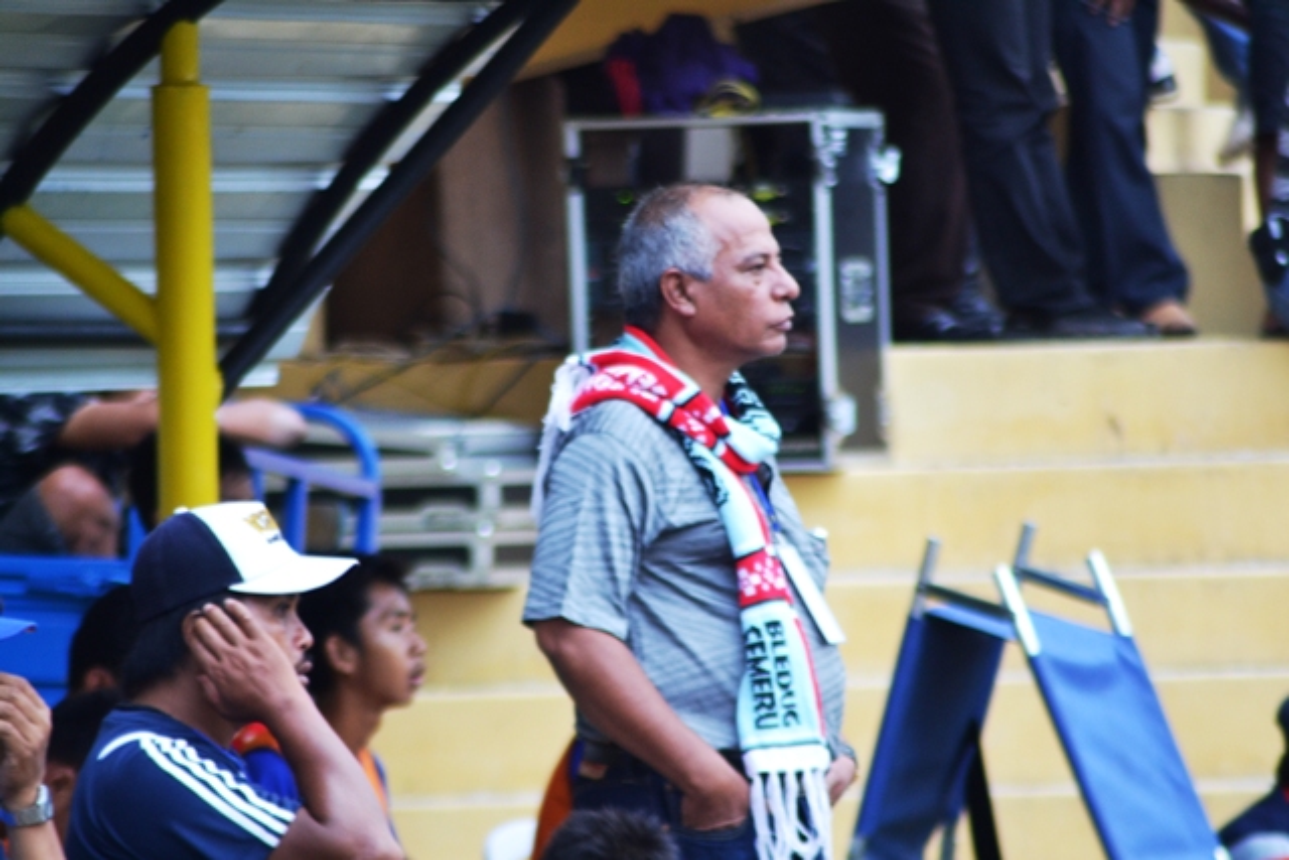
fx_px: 13966
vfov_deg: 3.5
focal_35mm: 390
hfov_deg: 5.3
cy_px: 430
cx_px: 644
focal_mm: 260
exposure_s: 1/100
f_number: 5.3
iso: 800
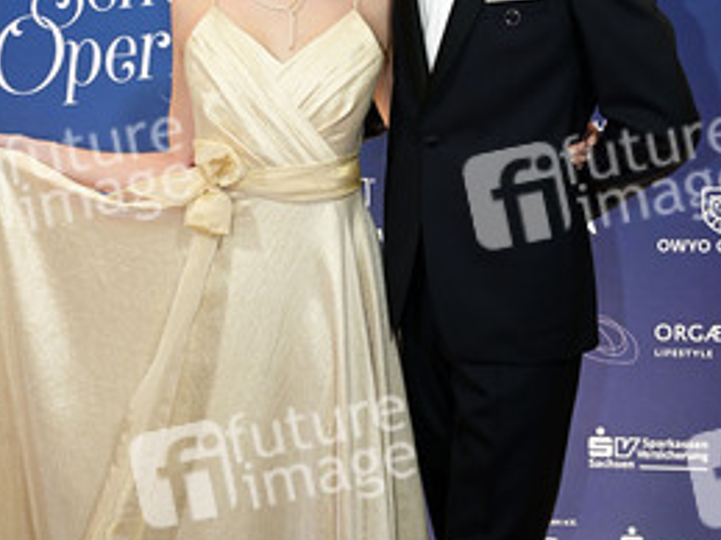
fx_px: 1036
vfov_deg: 28.0
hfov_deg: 38.4
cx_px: 354
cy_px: 45
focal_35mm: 50
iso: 1250
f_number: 5.6
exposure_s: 1/200
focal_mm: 33.5
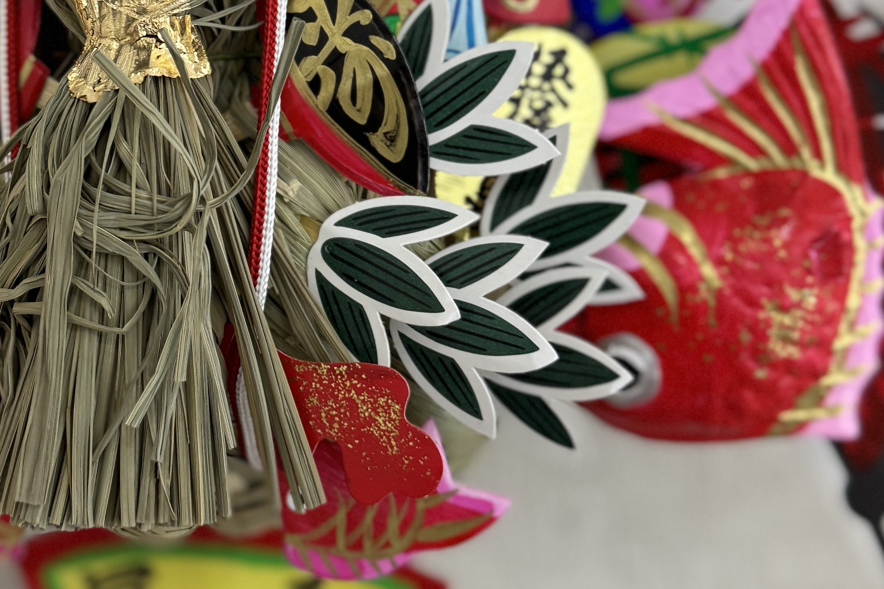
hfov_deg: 30.5
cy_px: 109
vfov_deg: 20.7
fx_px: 1596
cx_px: 244
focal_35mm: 65
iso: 160
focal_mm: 6.76
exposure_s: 1/100
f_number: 1.78
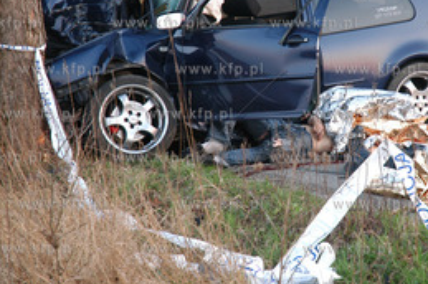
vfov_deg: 8.4
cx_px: 278
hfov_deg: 12.7
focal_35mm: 162
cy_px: 91
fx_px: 1924
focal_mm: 70
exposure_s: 1/15
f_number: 4.5
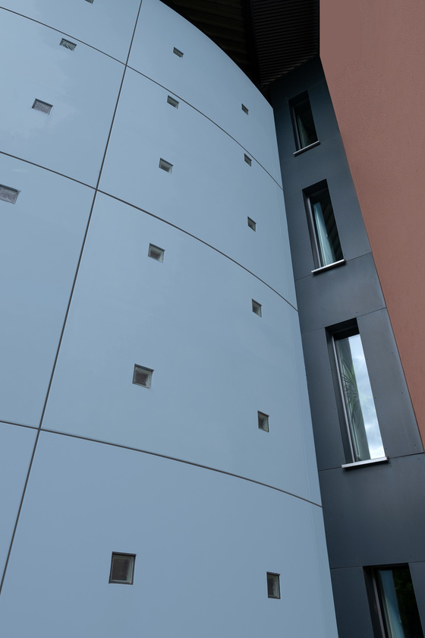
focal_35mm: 25
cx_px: 230
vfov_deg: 71.4
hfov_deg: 51.2
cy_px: 293
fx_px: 443
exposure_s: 1/200
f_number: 7.1
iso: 160
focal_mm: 13.8
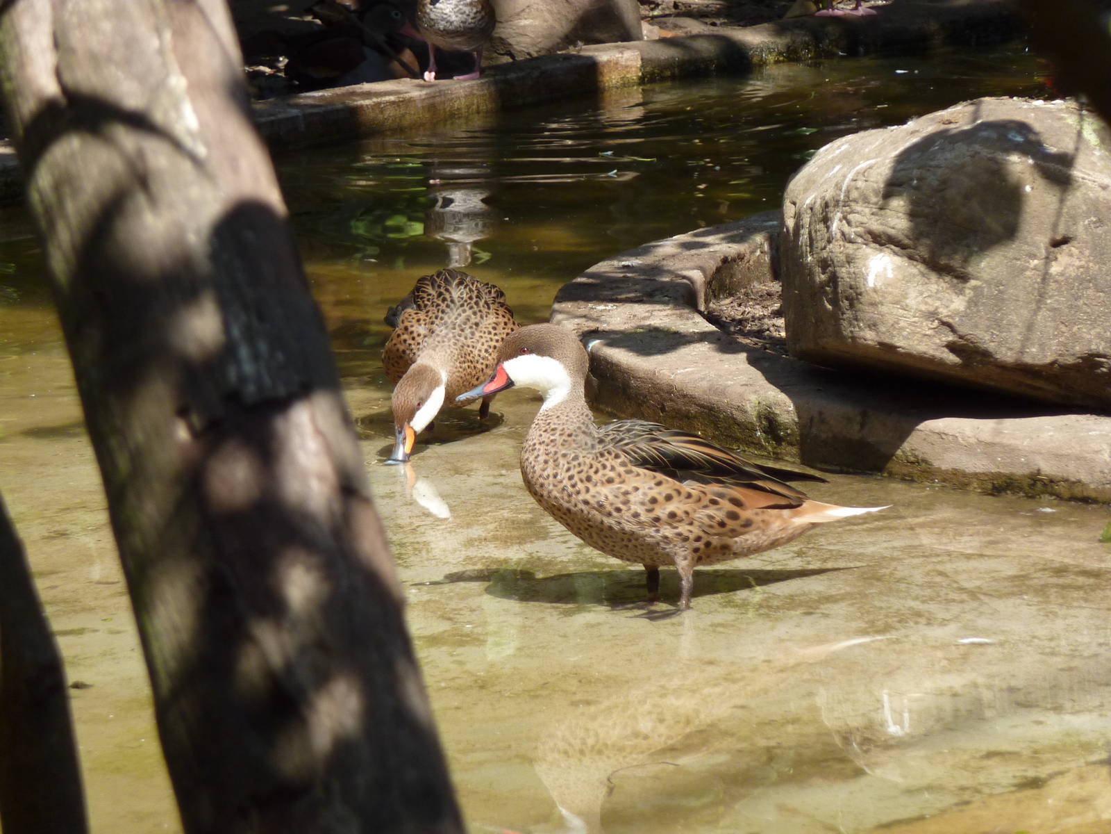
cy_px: 417
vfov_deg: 5.0
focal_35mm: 300
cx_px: 556
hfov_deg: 6.6
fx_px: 9628
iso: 160
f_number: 4.9
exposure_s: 1/320
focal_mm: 49.2
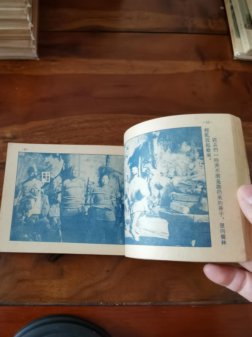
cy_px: 168
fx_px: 262
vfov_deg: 65.3
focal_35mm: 27
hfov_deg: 51.4
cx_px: 126
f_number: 2.2
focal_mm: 2.26
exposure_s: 1/25
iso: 500
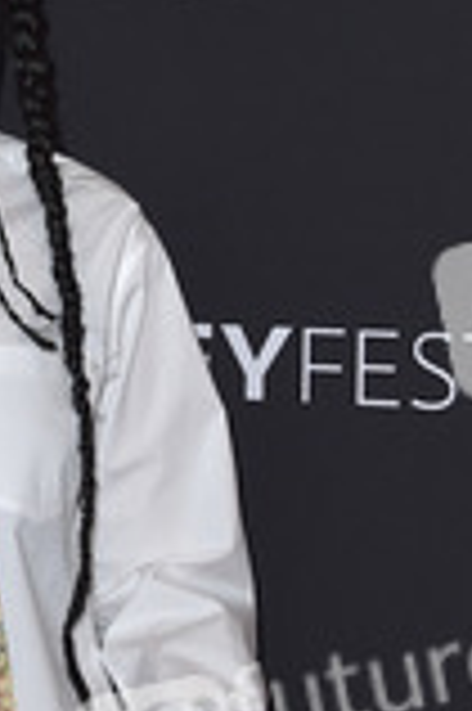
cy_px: 518
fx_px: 3094
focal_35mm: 157
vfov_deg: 13.1
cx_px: -101
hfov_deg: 8.6
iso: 320
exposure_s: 1/200
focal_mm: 62
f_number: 6.3
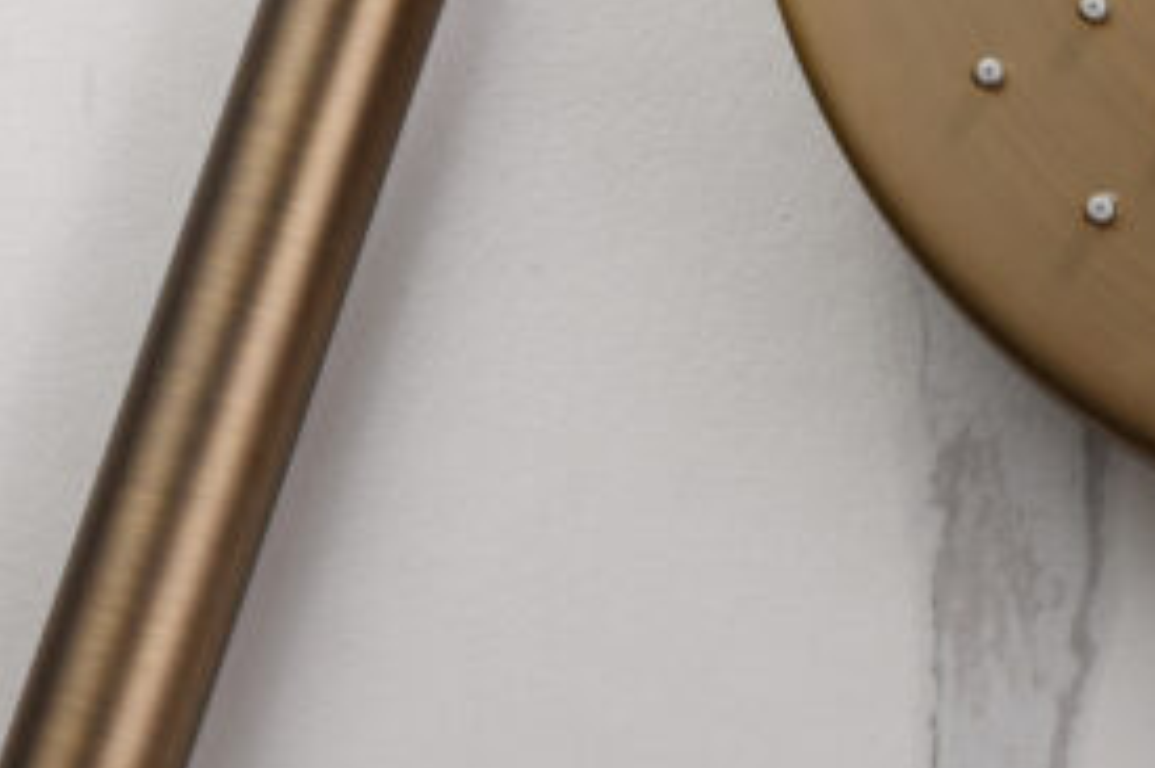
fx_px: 8368
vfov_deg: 5.2
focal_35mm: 261
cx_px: 1844
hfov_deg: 7.7
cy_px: -585
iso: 100
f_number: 18
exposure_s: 1/125
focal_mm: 70
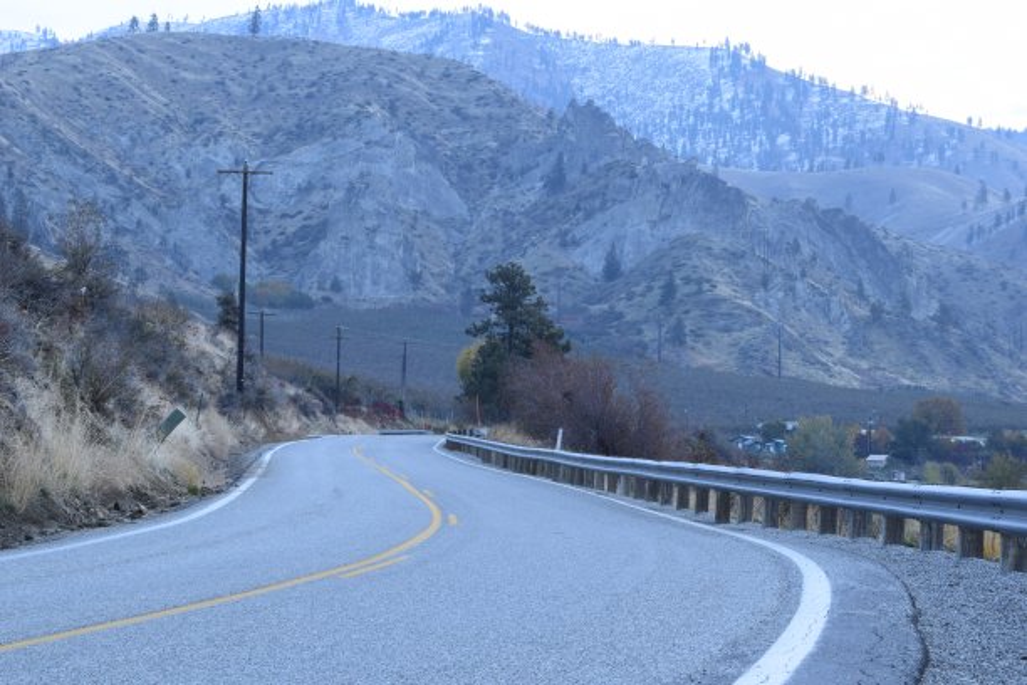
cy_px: 342
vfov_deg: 15.7
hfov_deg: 23.4
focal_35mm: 87
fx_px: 2482
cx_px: 514
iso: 320
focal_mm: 58
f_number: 22
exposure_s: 6
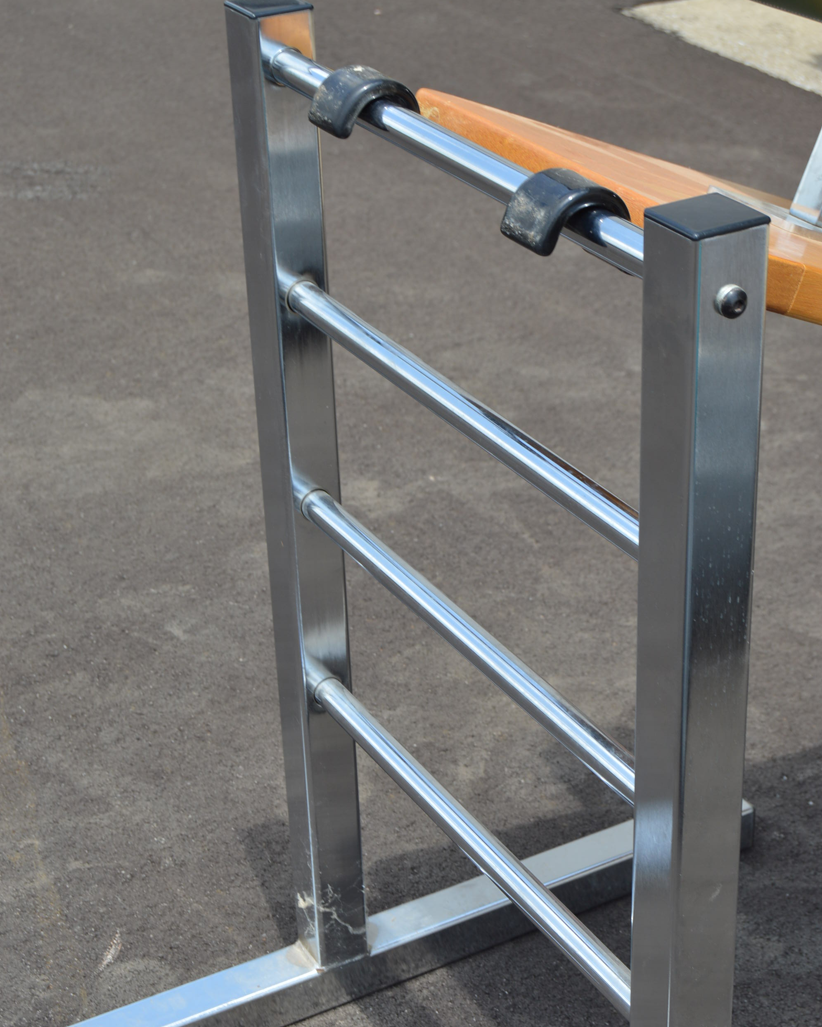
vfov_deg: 27.9
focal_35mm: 68
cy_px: 604
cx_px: 410
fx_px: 2068
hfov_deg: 22.5
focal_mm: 40
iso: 100
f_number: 8
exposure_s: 1/160
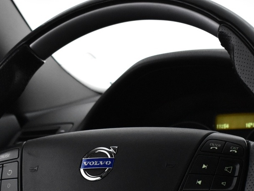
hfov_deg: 17.3
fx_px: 836
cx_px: 125
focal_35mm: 114
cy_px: 179
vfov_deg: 12.9
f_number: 5
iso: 3200
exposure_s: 1/100
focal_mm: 30
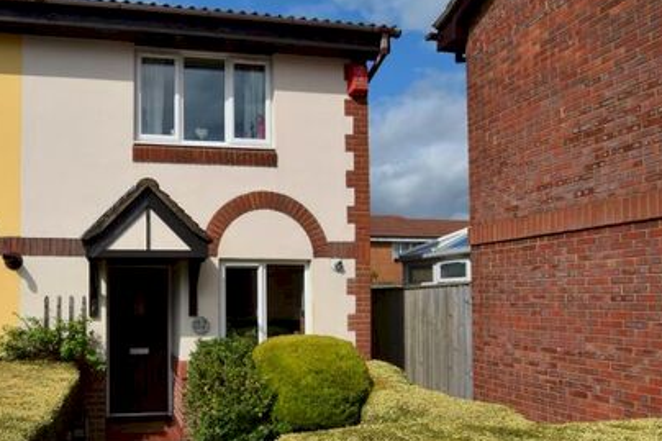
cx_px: 197
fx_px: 478
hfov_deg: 66.6
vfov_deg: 49.0
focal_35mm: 26
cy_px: 280
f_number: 10
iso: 200
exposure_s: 1/400
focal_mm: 10
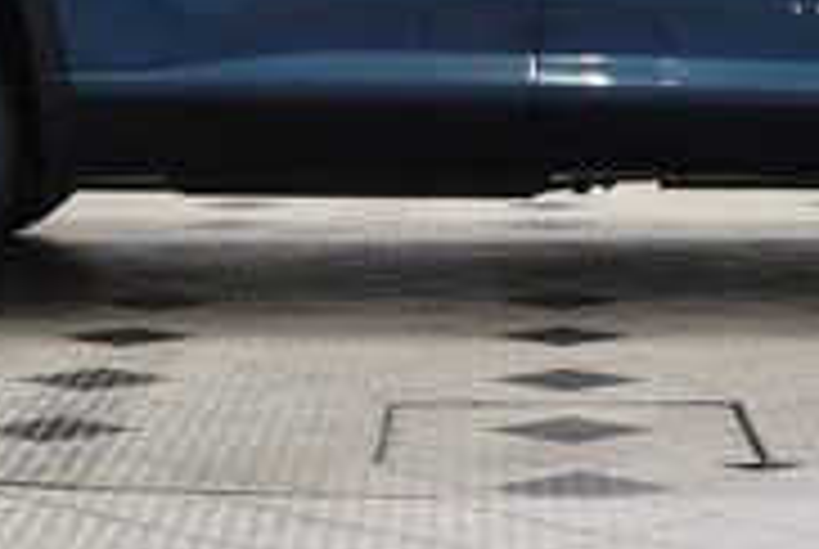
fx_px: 3481
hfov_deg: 13.4
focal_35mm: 153
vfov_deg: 8.9
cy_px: -70
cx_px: 544
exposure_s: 1/15
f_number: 6.3
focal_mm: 29
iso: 500
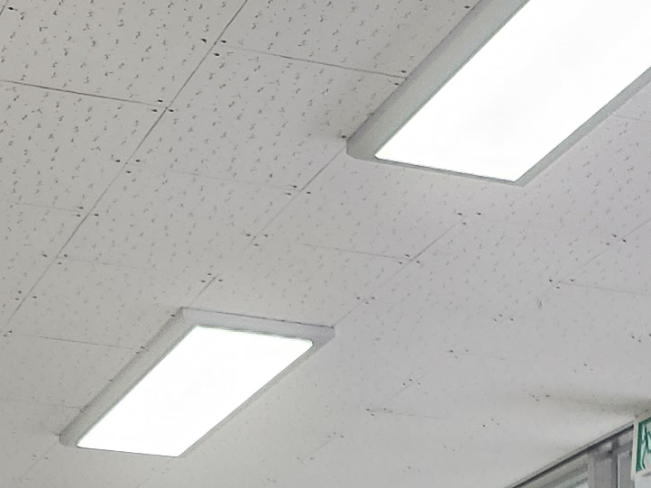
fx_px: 2500
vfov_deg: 9.7
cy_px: 1229
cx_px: 807
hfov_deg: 14.3
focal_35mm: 133
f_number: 1.8
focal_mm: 5
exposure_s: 1/120
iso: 160
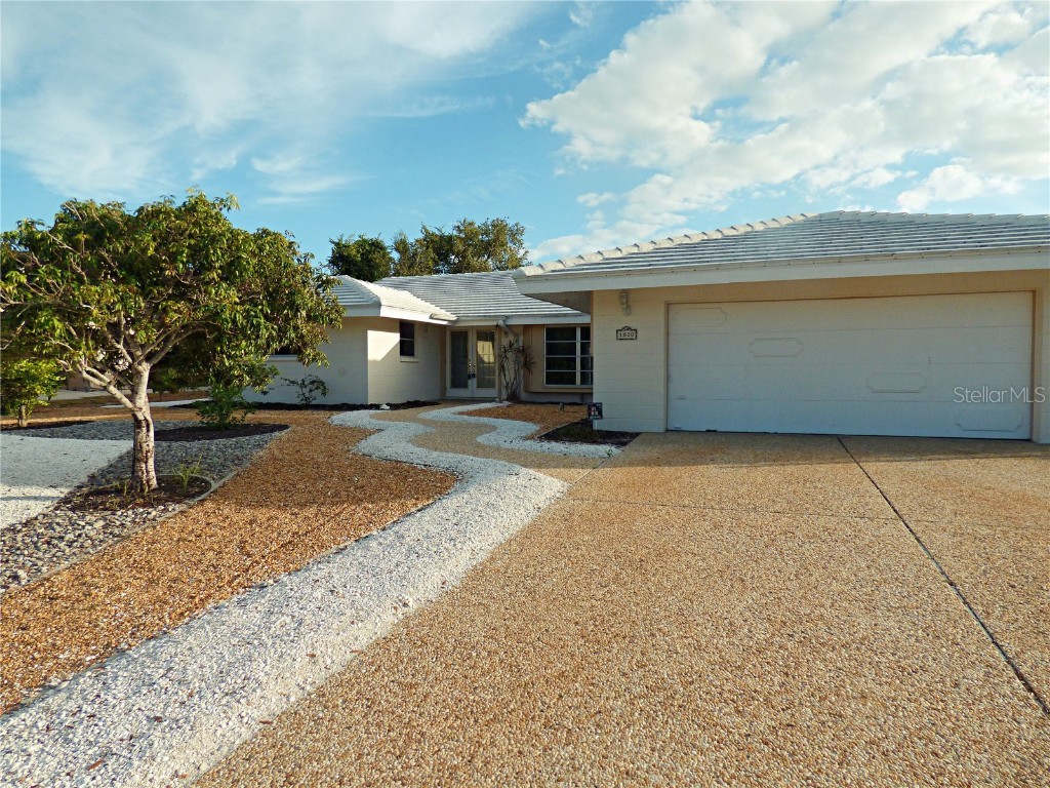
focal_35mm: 20
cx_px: 525
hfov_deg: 81.7
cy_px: 394
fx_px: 607
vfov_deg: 66.0
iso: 100
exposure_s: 1/1600
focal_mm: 3.58
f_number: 2.8
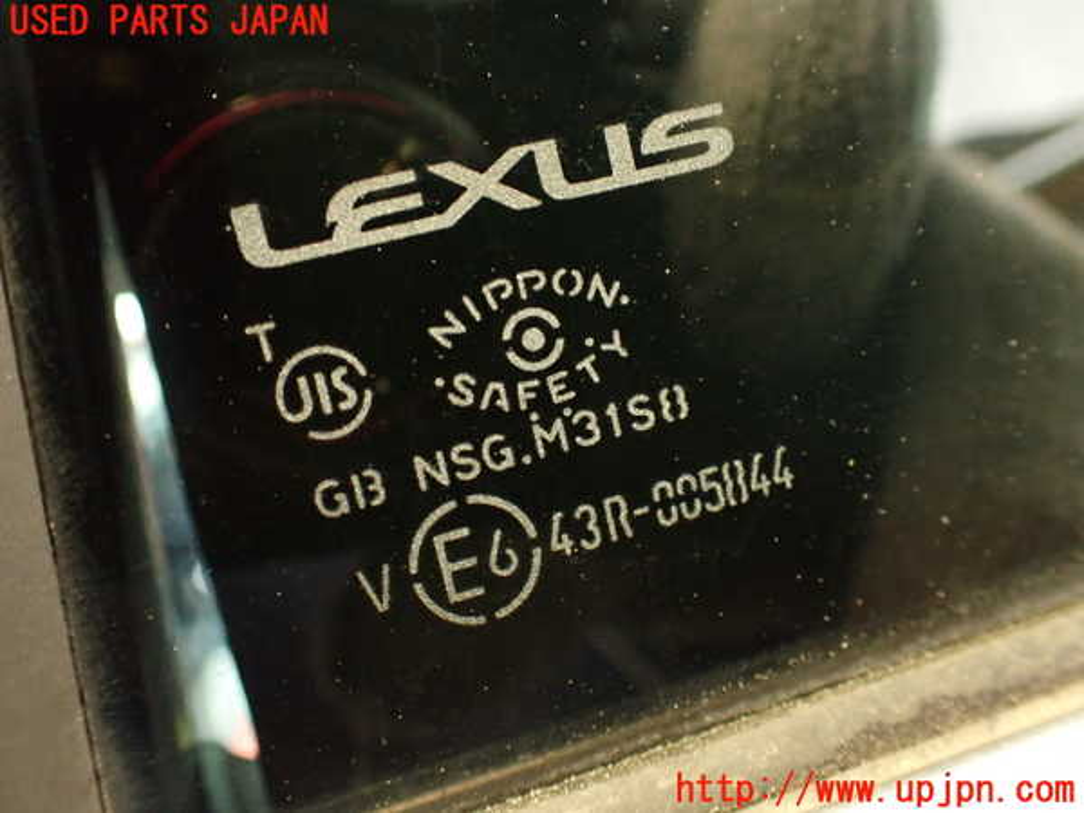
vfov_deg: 44.2
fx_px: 1002
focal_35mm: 32
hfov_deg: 56.8
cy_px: 406
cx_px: 542
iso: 800
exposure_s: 1/20
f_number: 2.4
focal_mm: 5.79
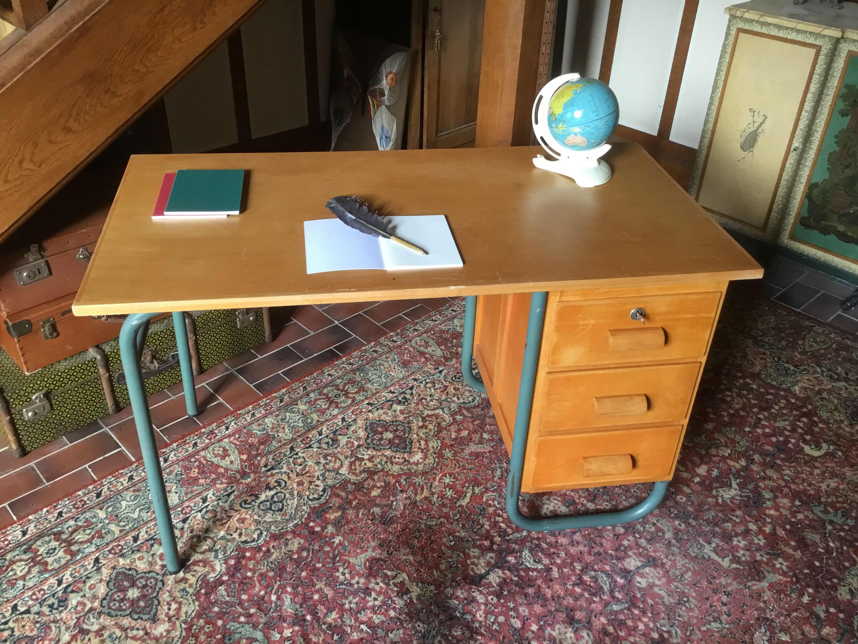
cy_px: 322
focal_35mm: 31
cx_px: 429
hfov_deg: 58.4
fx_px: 768
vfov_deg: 45.4
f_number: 2.4
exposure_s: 1/33
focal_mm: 3.3
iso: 100
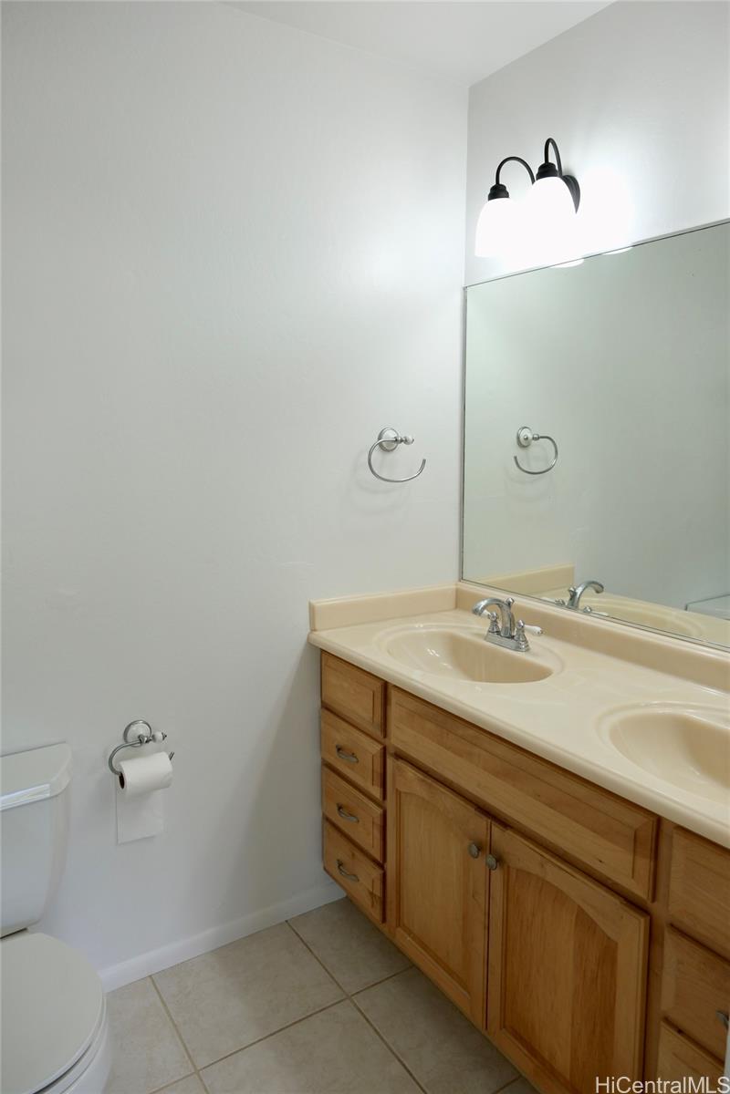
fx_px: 730
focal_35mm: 24
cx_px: 365
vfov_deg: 73.7
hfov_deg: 53.1
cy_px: 547
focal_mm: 16
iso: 400
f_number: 5.6
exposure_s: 1/50
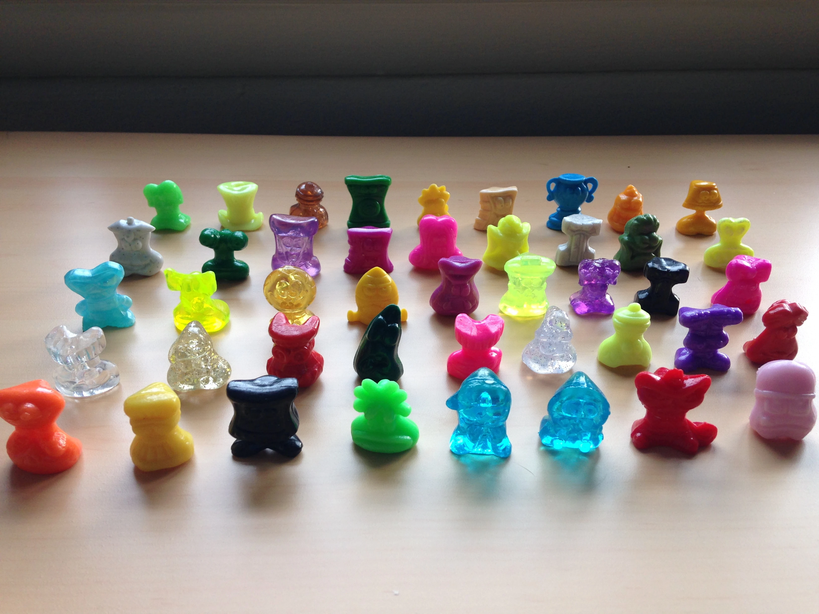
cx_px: 410
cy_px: 307
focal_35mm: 33
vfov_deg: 42.9
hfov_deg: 55.4
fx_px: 781
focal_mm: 4.12
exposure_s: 1/60
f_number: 2.4
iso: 50
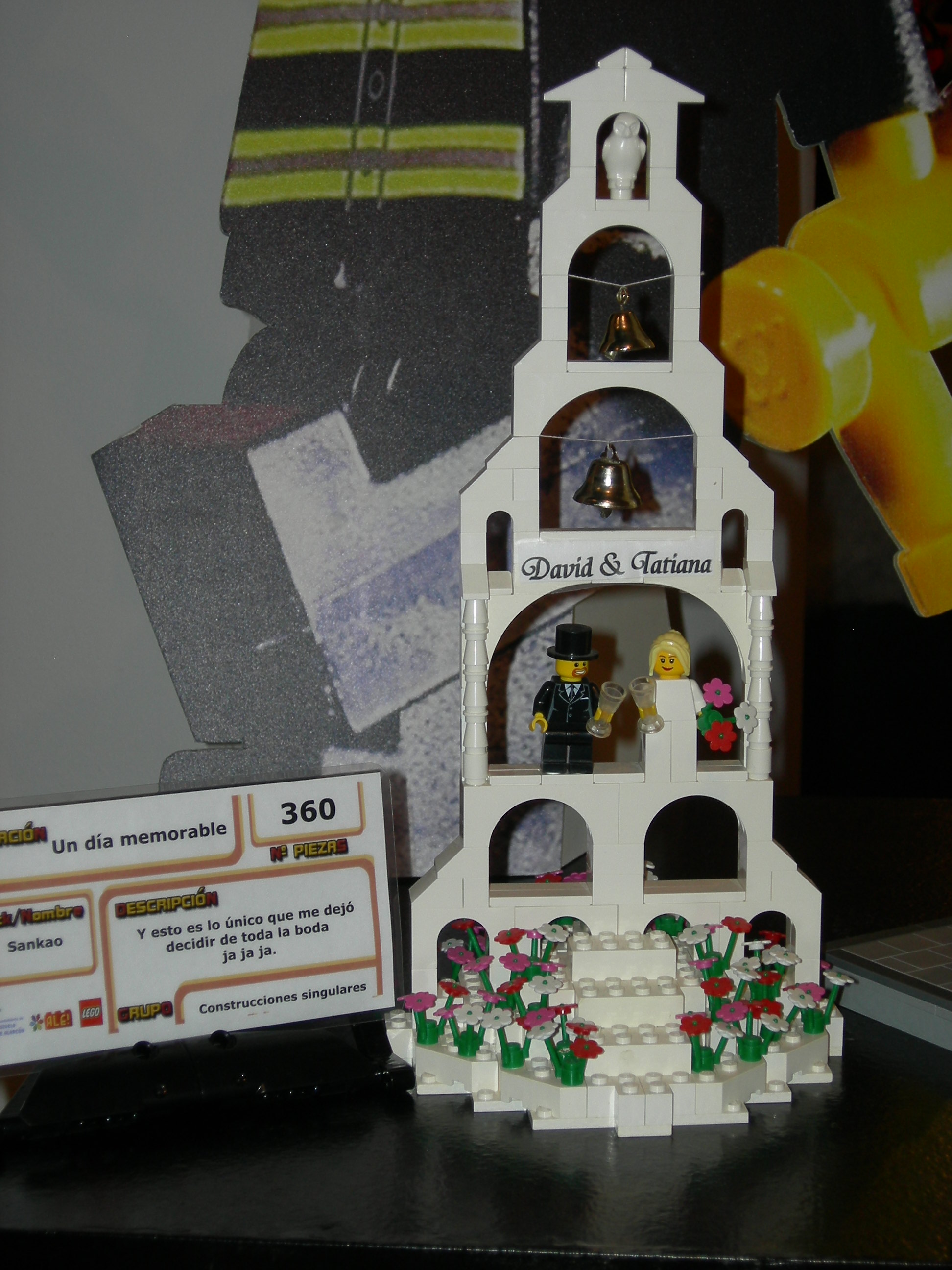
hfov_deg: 19.9
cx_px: 476
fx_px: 2714
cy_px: 635
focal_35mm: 74
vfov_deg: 26.3
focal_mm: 15.5
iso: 64
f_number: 3.8
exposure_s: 1/60.1
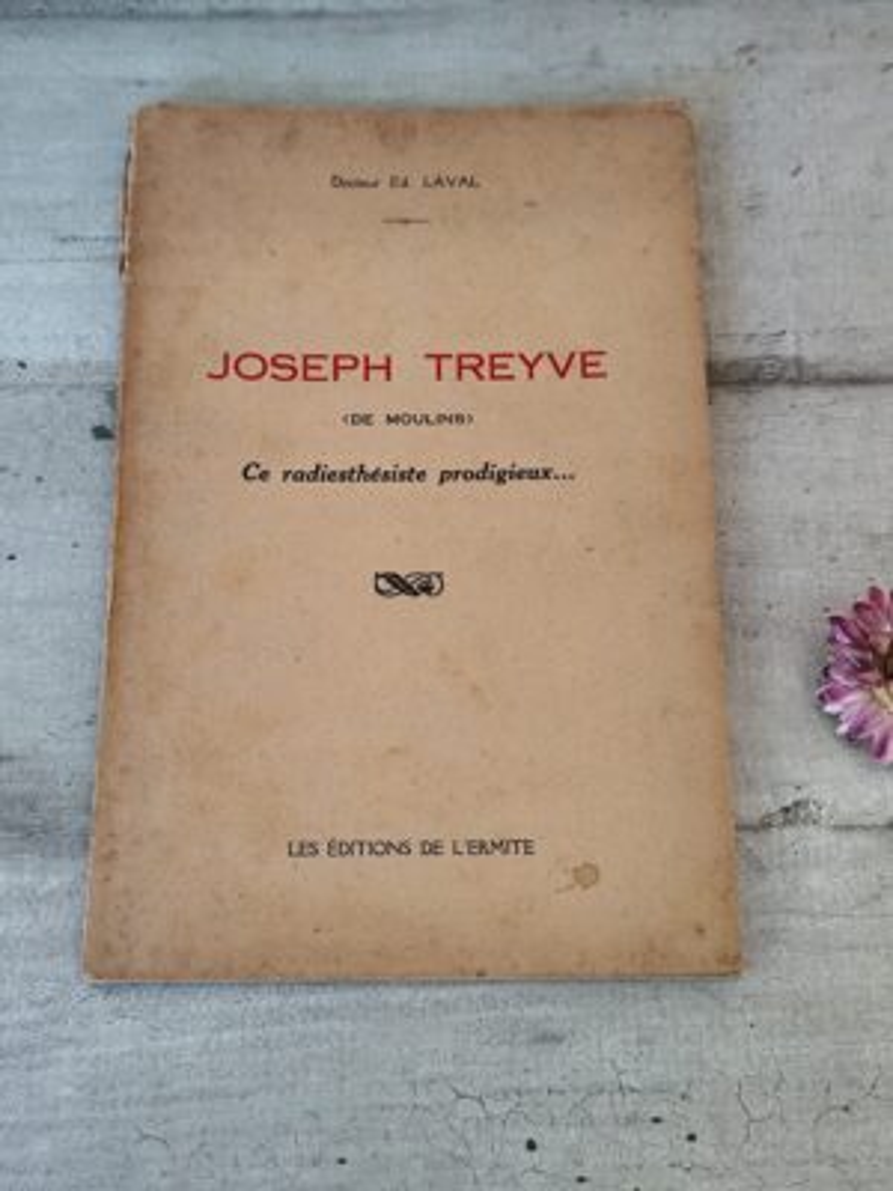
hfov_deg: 31.5
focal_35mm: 46
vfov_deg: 41.2
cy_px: 596
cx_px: 446
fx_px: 1582
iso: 250
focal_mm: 6.19
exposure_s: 1/33.3
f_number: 1.65
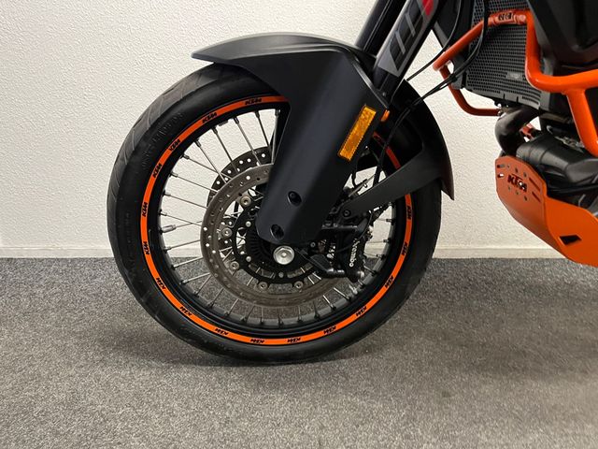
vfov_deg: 53.1
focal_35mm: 26
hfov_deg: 67.3
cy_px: 224
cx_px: 299
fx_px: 449
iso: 400
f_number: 1.6
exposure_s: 1/50
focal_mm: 5.1
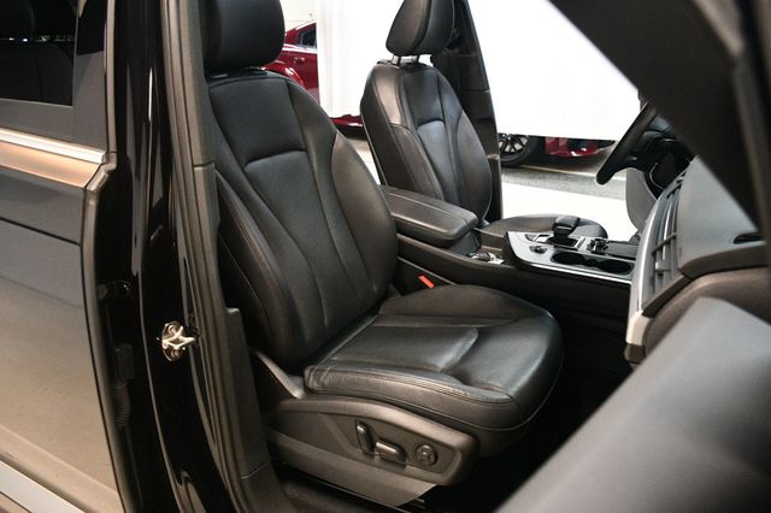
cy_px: 256
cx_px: 386
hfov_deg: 67.4
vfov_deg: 47.9
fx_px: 578
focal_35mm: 27
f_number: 3.5
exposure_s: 1/80
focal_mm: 18
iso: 3200
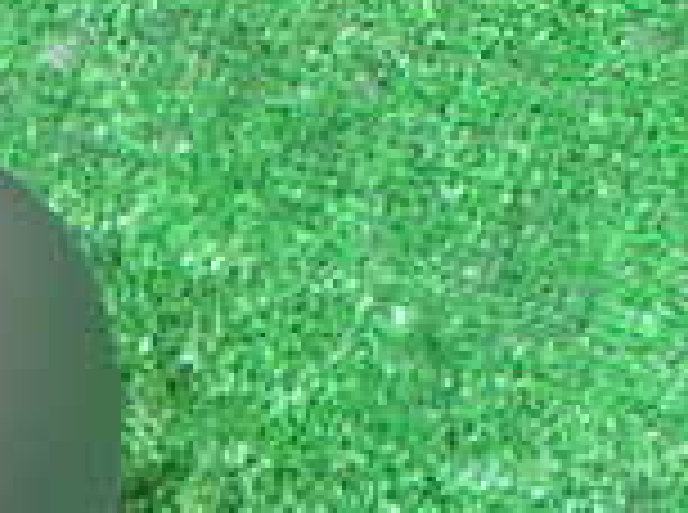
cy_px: 914
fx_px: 2340
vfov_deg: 11.6
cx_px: -616
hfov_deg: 14.4
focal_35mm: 118
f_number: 2.3
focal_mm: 5.4
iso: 800
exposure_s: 1/100
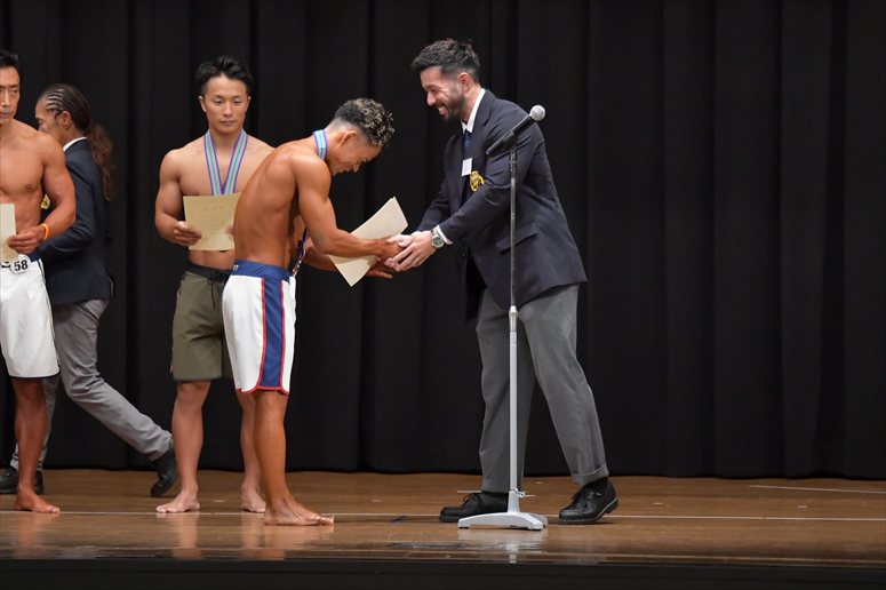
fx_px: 5535
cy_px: 295
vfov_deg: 6.1
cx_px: 443
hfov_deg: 9.2
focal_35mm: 225
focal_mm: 150
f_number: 5.6
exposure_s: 1/400
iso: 6400
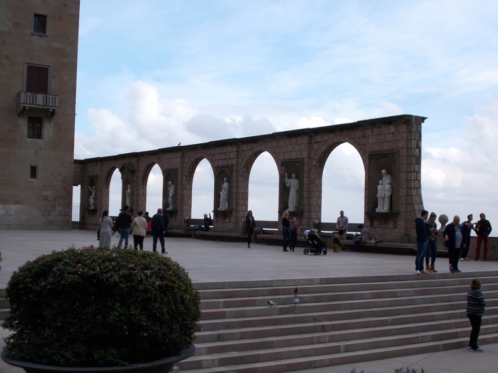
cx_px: 249
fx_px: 719
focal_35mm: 50
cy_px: 186
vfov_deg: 29.1
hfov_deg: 38.2
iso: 80
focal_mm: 9
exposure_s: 1/320
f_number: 4.5
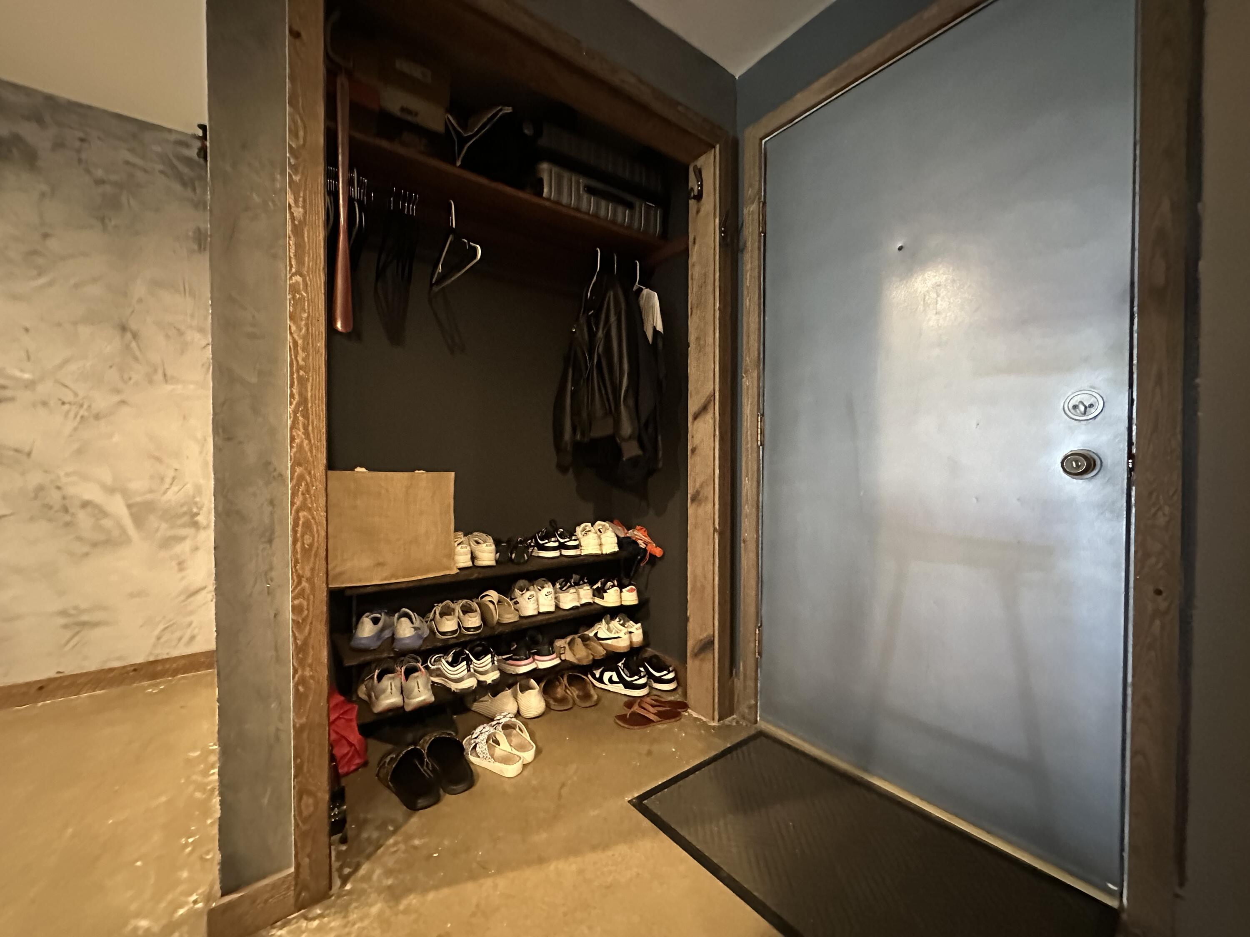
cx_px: 625
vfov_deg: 85.7
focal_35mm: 14
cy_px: 468
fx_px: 506
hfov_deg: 102.1
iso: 1600
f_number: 2.2
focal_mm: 2.22
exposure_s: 1/30
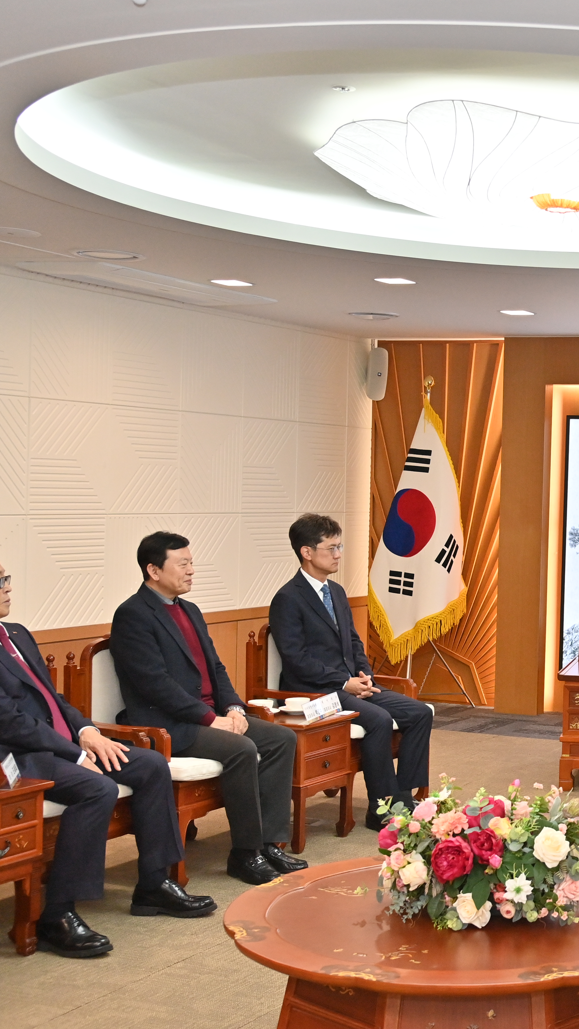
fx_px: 1474
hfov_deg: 20.8
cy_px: 509
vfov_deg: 38.5
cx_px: 688
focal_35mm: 54
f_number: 5
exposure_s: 1/250
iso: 2000
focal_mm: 34
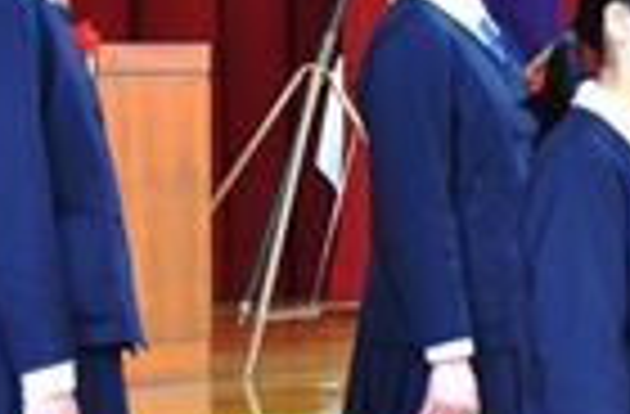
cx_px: 922
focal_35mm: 365
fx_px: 6359
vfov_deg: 3.7
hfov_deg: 5.6
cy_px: 290
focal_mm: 68
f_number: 5.6
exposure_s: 1/60
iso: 1250
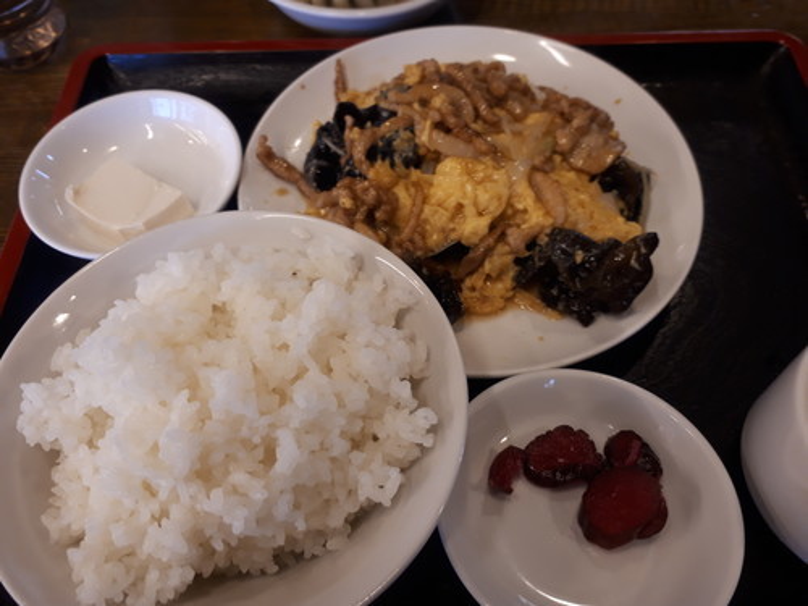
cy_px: 303
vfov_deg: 51.4
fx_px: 630
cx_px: 404
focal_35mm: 27
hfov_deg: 65.3
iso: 80
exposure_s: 1/33
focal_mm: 3.6
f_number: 1.9
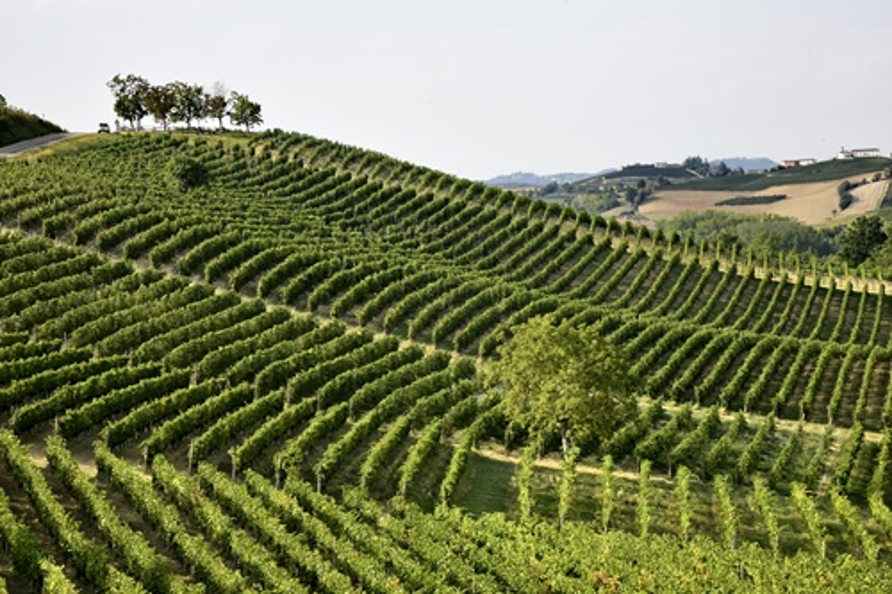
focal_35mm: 105
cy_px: 297
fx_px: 2601
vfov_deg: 13.0
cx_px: 446
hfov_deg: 19.5
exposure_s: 1/100
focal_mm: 105
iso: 320
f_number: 16
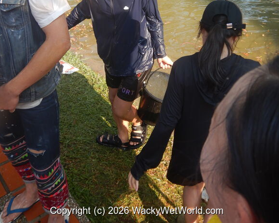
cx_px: 137
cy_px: 35
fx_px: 322
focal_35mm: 39
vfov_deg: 36.5
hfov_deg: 46.8
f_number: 2.8
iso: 125
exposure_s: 1/400
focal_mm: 5.1
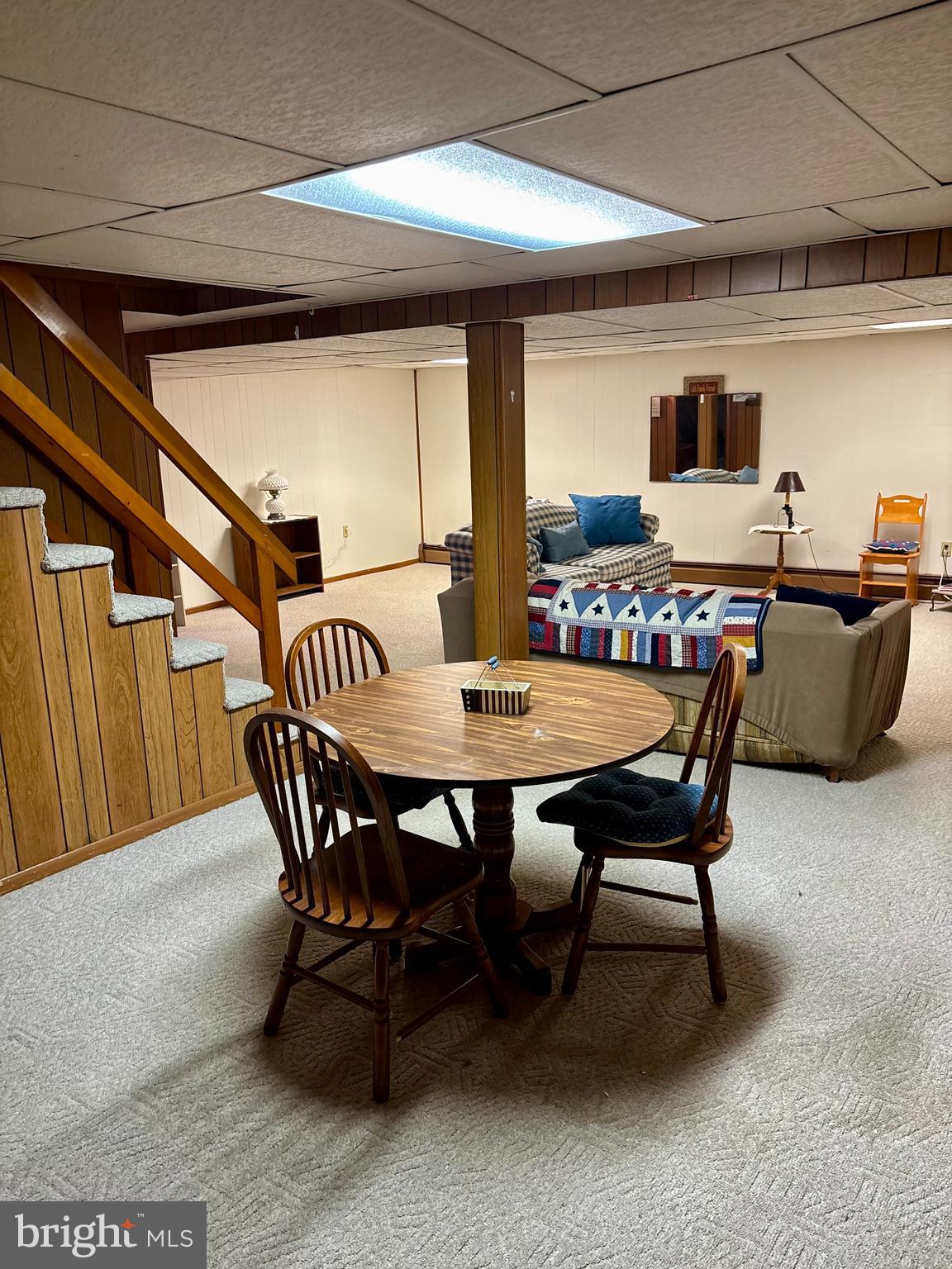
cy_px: 634
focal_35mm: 26
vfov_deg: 67.3
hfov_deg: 53.1
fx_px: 953
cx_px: 476
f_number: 1.6
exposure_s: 1/60
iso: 250
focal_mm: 5.96
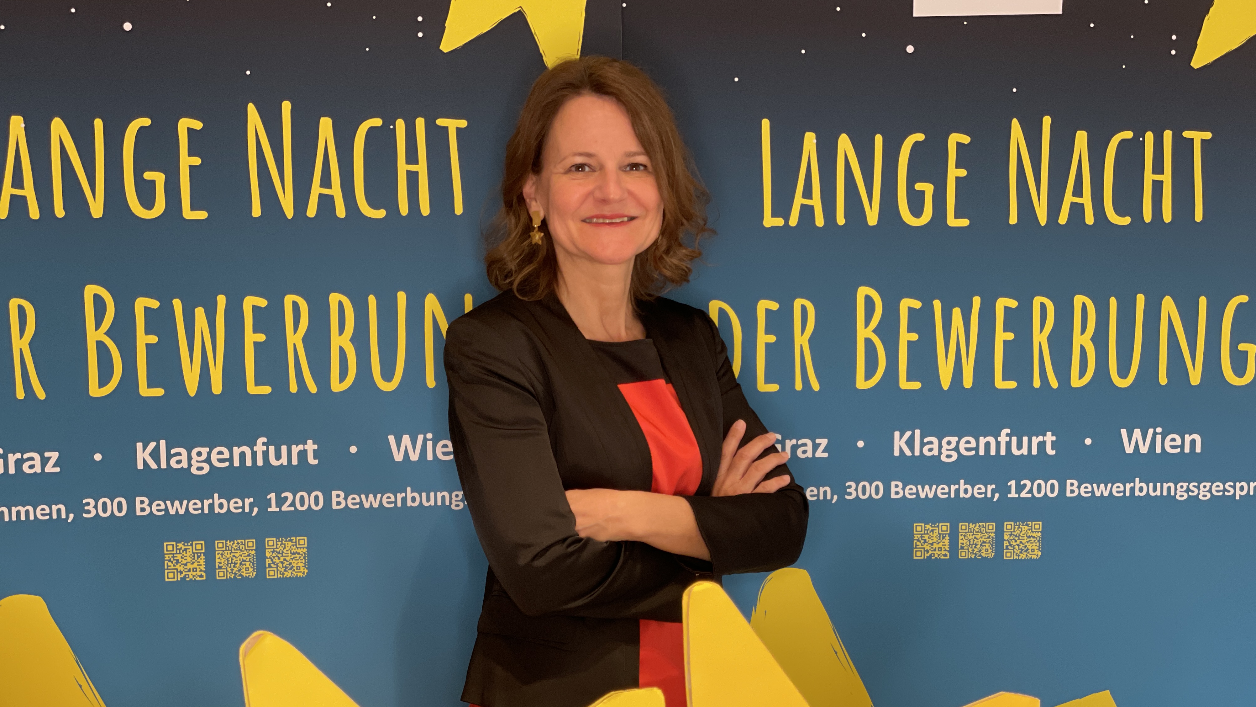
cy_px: 440
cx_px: 631
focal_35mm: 57
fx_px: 1898
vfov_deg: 21.0
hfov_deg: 36.6
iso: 160
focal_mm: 6
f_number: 2
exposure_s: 1/33
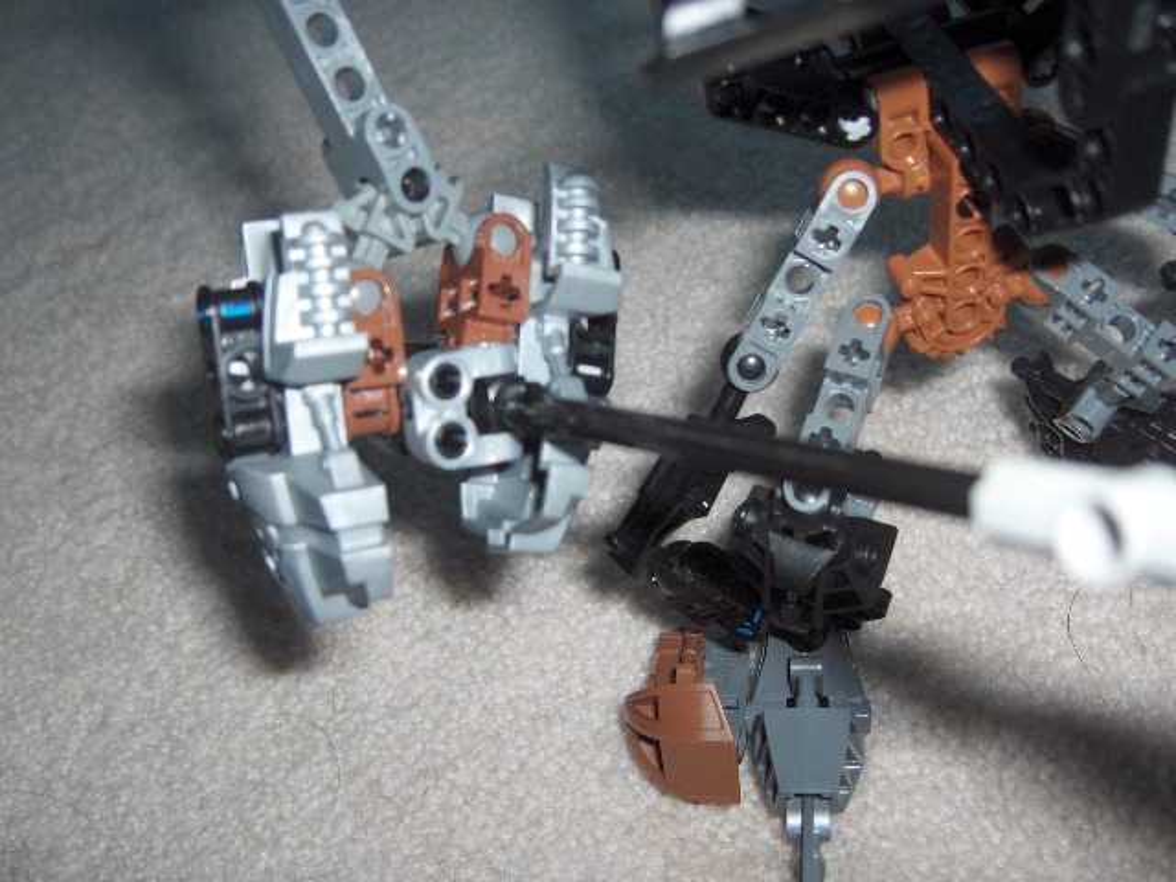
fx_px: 1325
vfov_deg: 36.8
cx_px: 588
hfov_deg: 47.9
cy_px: 441
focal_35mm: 39
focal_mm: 8
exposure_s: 1/60
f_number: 2.8
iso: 100
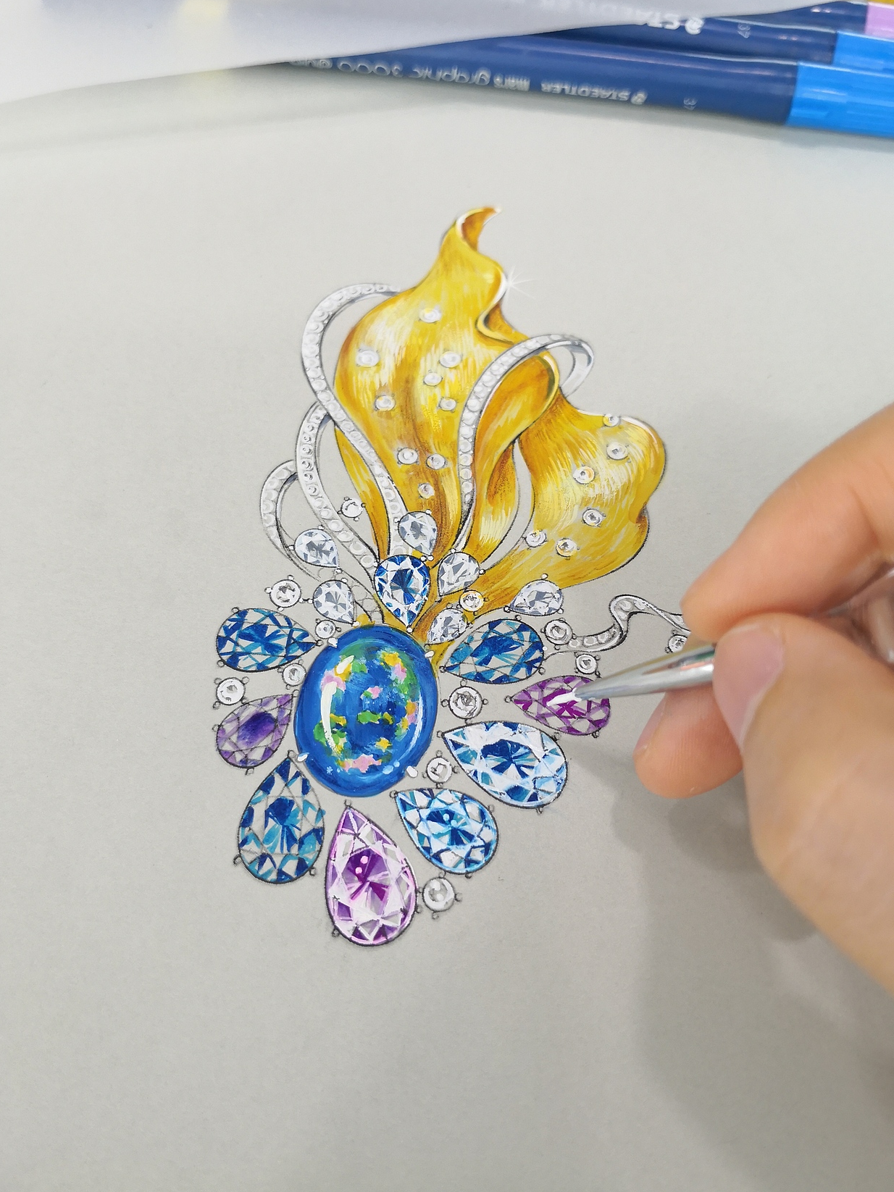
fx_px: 964
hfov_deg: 49.7
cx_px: 446
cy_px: 580
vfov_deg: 63.4
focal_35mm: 28
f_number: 1.6
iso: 100
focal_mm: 3.95
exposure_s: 1/50
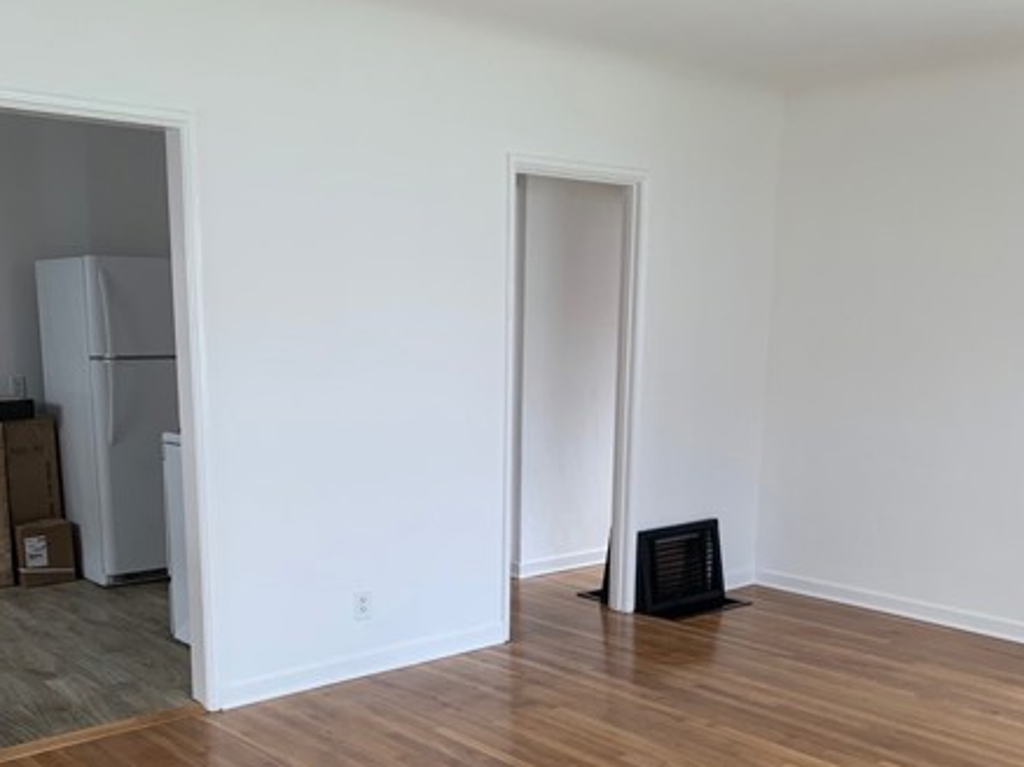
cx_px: 503
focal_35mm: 38
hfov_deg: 49.0
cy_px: 559
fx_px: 1123
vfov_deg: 36.9
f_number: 1.8
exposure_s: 1/70
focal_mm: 4.25
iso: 100
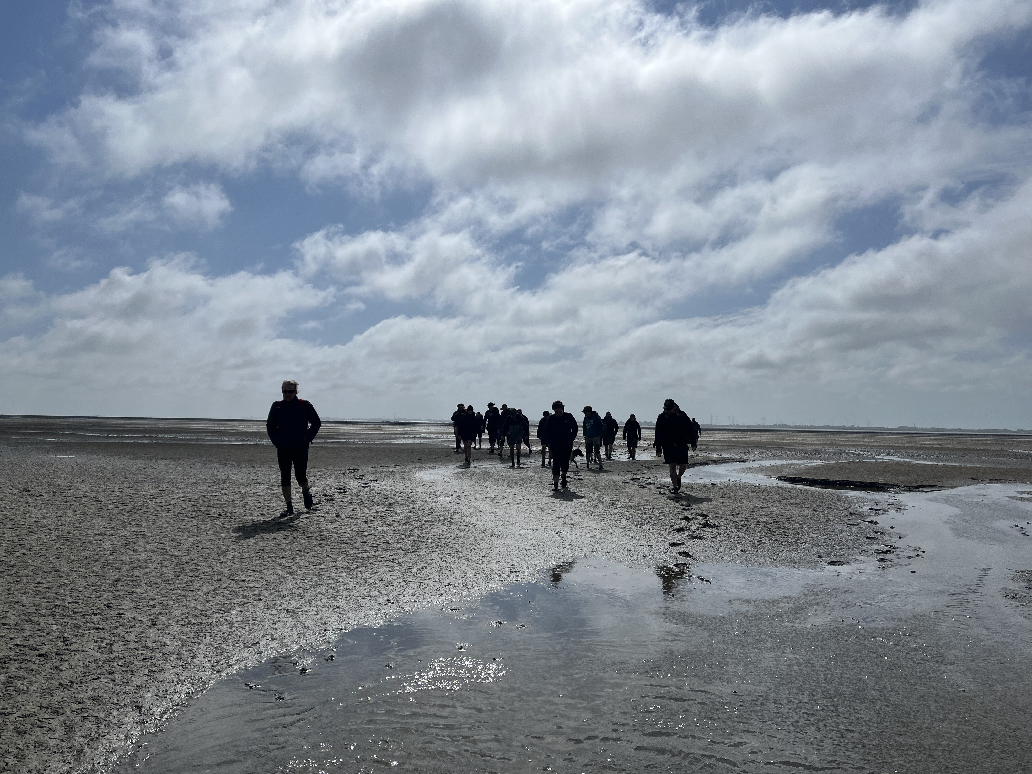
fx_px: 775
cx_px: 516
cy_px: 387
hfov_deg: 67.3
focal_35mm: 26
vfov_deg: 53.1
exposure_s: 1/17241
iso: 40
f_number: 1.6
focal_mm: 5.1
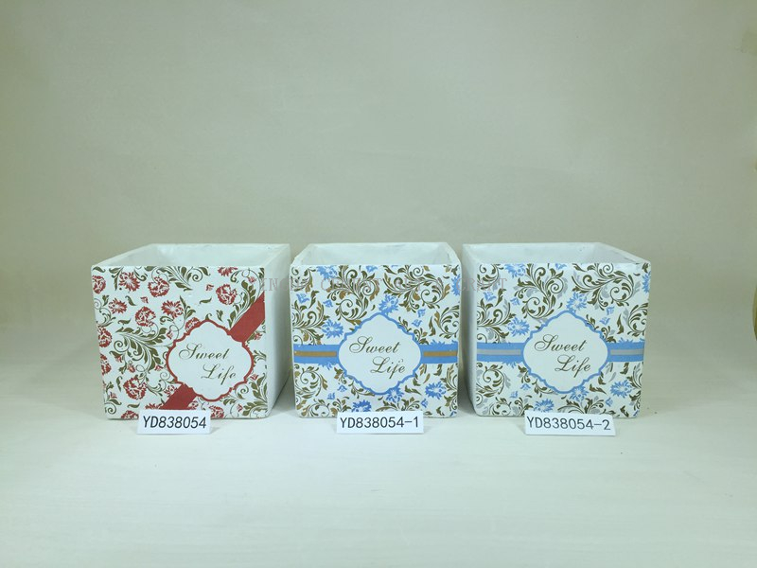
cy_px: 284
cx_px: 378
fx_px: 634
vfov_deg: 48.2
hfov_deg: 61.7
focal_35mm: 29
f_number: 2.2
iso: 32
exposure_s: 1/507
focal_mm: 4.15
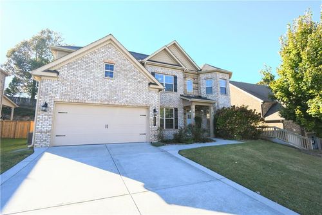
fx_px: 134
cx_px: 161
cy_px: 108
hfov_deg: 100.4
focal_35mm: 15
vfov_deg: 77.4
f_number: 5.6
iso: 125
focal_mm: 10
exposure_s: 1/250
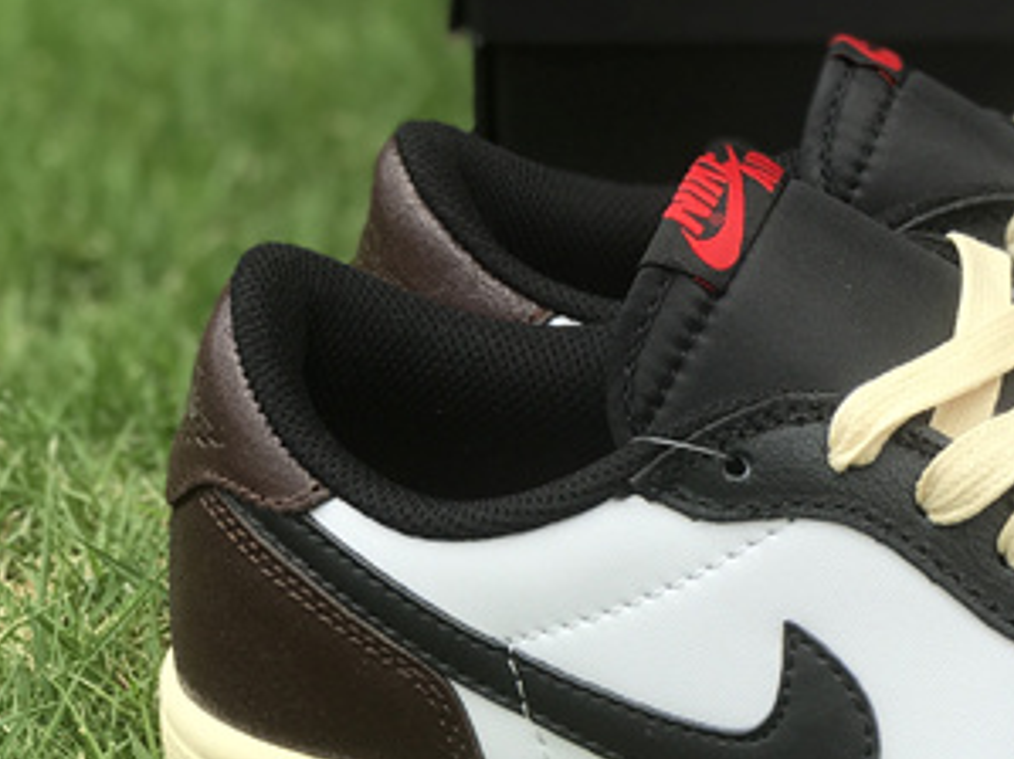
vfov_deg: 10.5
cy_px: 459
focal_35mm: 141
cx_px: 1068
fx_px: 4129
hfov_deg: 13.8
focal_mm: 6.6
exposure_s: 1/220
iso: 20
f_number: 2.8
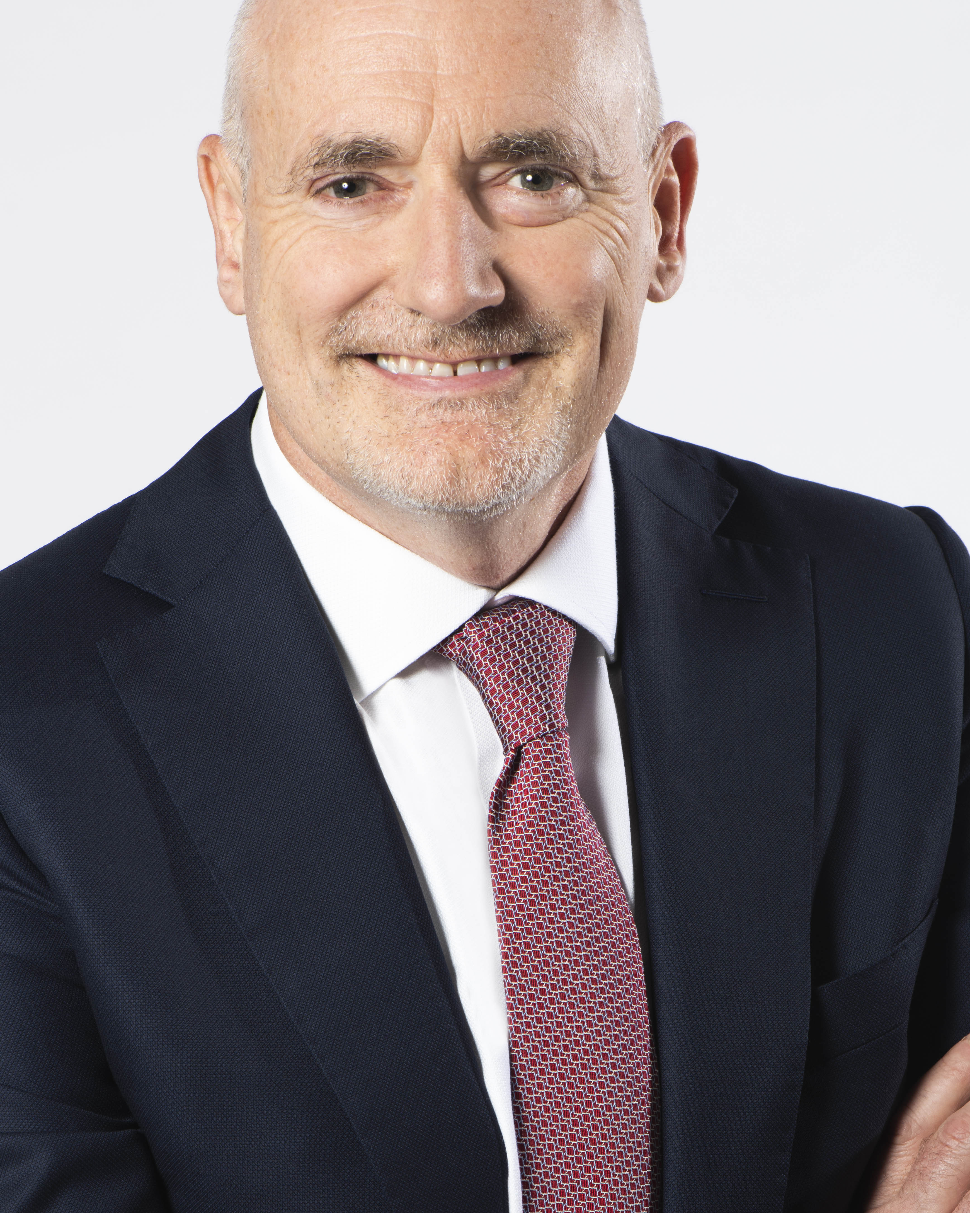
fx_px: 6711
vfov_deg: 10.3
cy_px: 868
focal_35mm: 187
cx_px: 538
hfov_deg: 8.3
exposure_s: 1/200
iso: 100
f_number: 14
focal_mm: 105
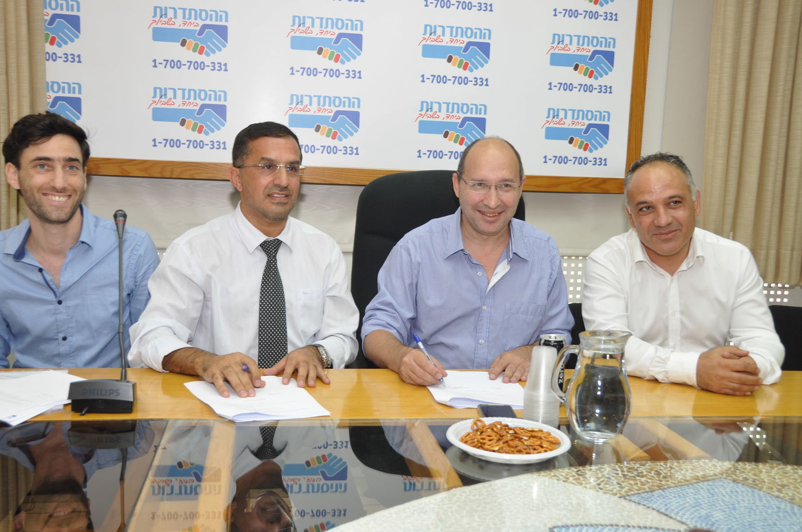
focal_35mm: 36
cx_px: 401
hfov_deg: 53.2
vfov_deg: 36.8
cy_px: 266
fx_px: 801
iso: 400
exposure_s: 1/60
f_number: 5
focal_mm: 24
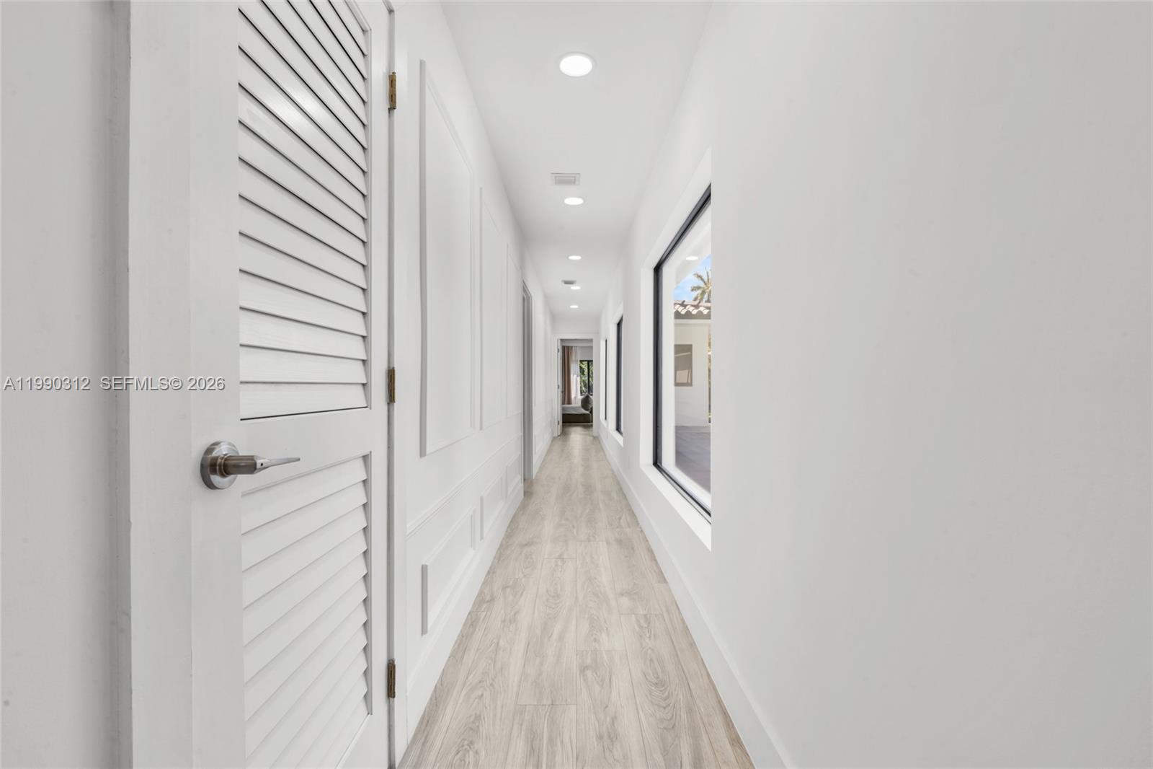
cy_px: 384
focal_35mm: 16
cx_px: 576
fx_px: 512
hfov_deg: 96.7
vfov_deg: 73.7
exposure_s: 1/5
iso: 250
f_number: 16
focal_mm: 16
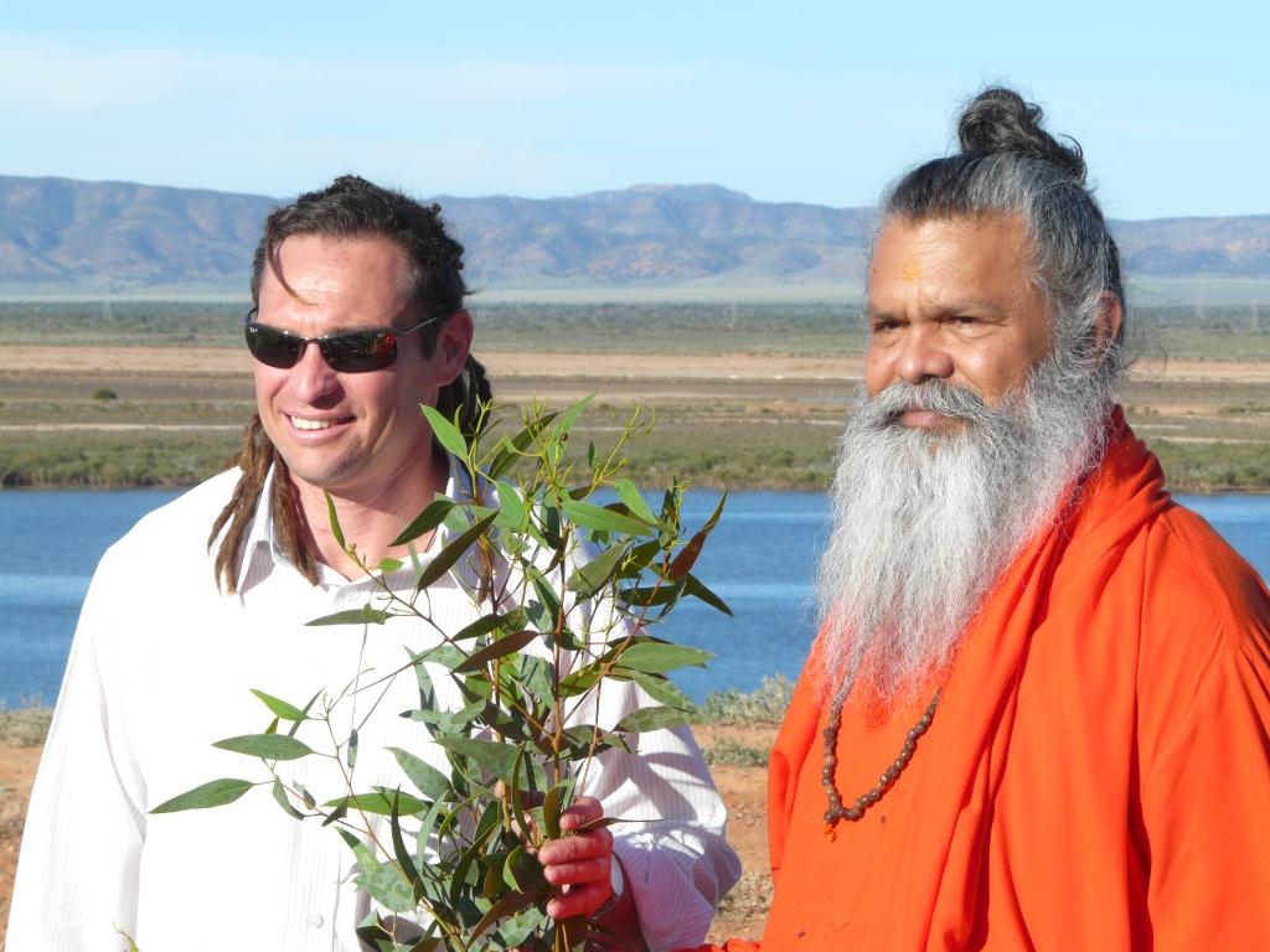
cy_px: 476
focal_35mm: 126
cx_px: 635
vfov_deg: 11.8
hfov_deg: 15.6
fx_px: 4623
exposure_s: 1/400
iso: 100
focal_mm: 20.6
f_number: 5.6
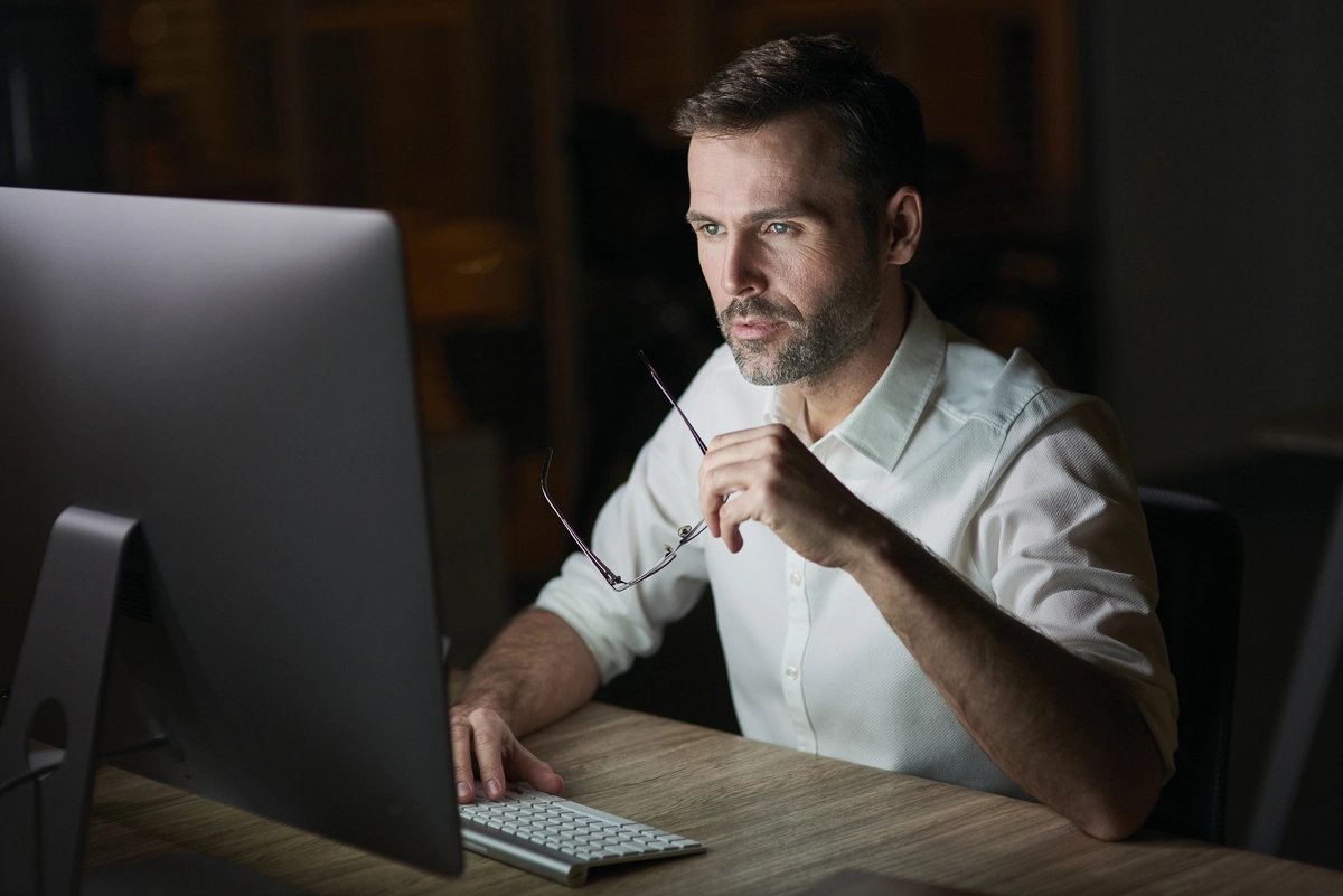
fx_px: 3172
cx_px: 672
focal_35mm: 85
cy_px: 448
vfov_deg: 16.1
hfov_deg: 23.9
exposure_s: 1/100
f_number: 2.2
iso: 400
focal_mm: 85
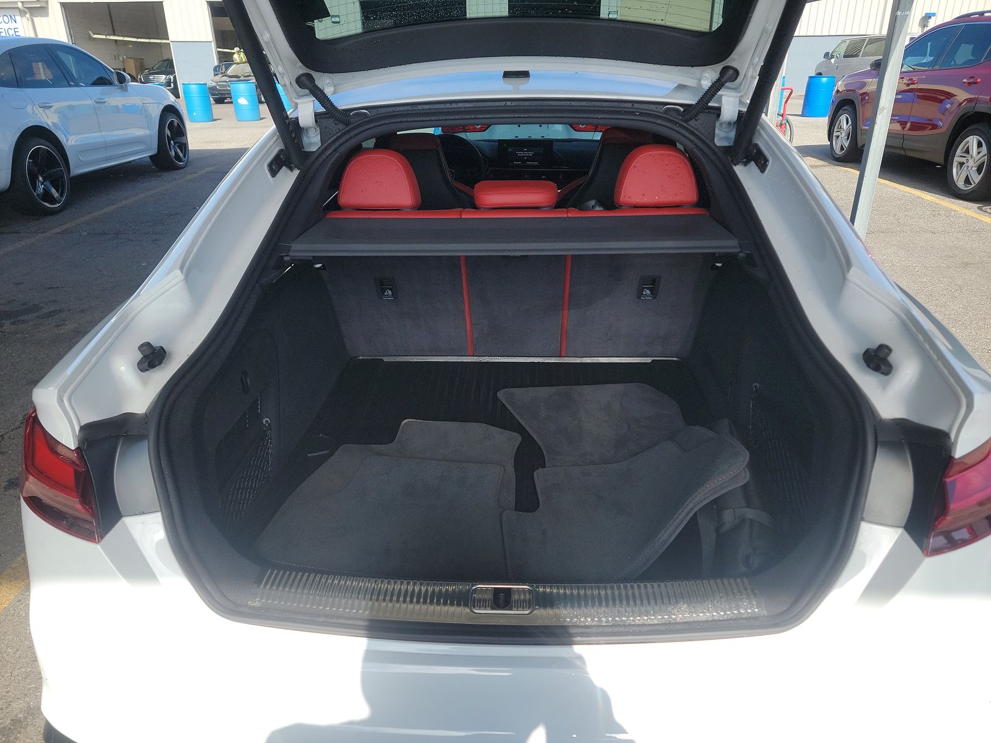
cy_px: 372
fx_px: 687
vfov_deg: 56.8
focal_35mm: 24
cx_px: 496
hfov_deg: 71.6
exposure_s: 1/350
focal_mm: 6.7
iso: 50
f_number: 1.8
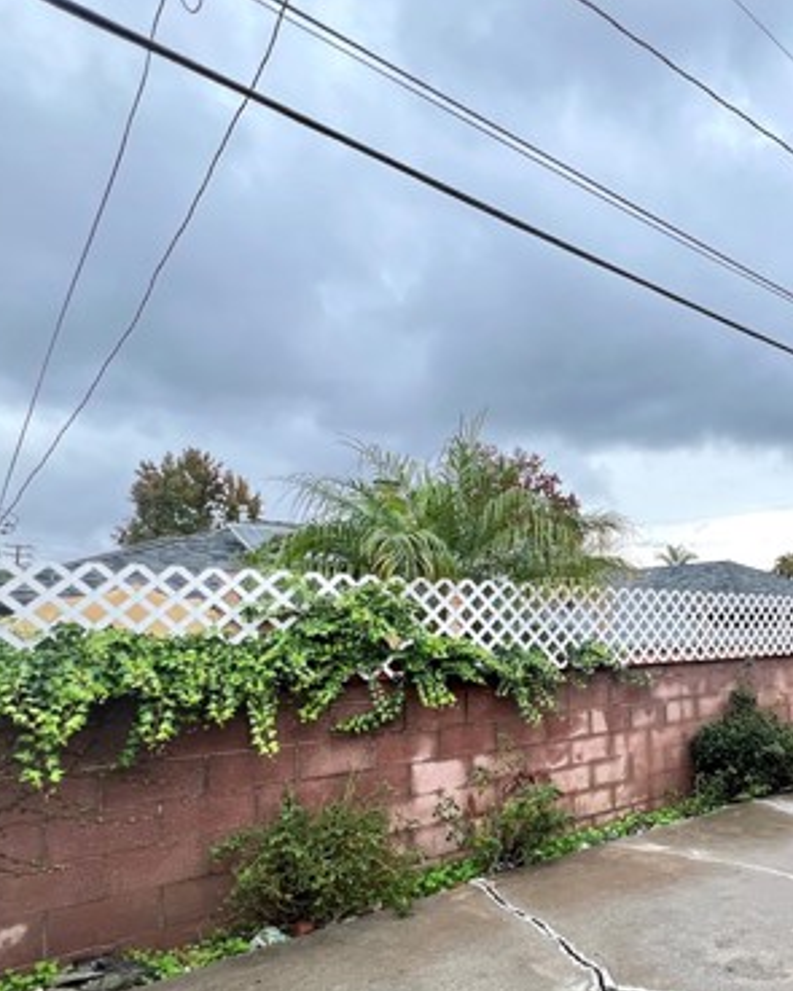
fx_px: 646
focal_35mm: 22
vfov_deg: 73.7
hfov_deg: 56.9
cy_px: 623
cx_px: 669
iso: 100
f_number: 1.8
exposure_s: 1/99
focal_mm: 1.57
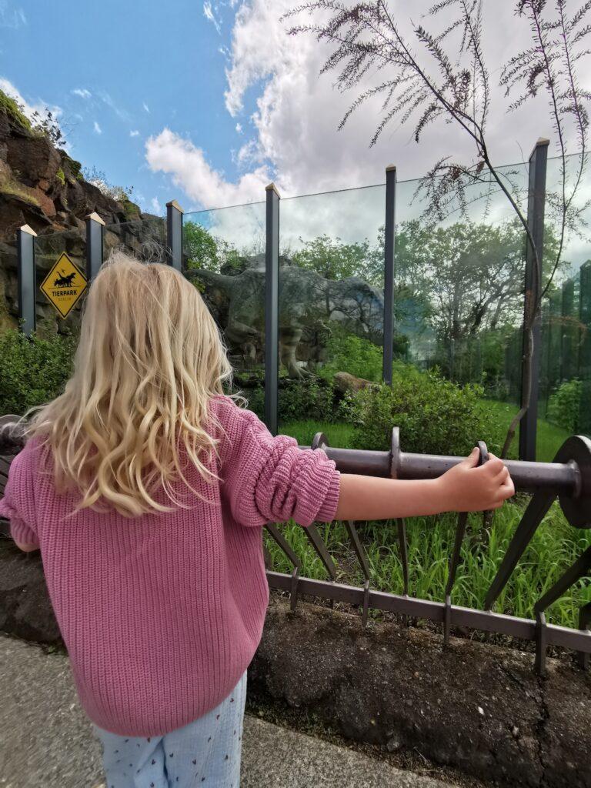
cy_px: 394
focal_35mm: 16
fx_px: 364
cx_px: 296
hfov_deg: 78.1
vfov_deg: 94.5
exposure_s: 1/1395
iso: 50
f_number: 2.2
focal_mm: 2.35
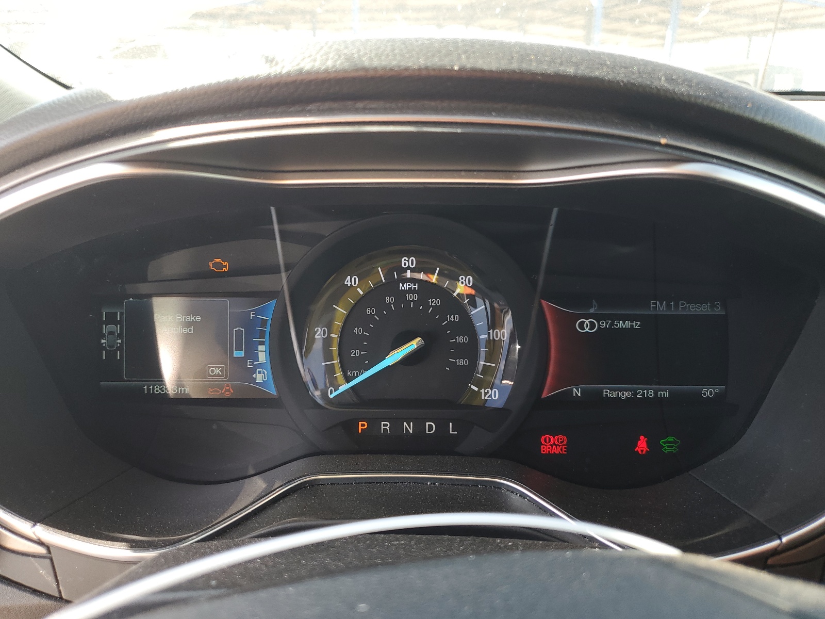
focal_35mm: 26
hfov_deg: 67.3
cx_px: 412
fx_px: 620
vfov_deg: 53.1
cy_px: 310
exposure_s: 1/161
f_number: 1.5
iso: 50
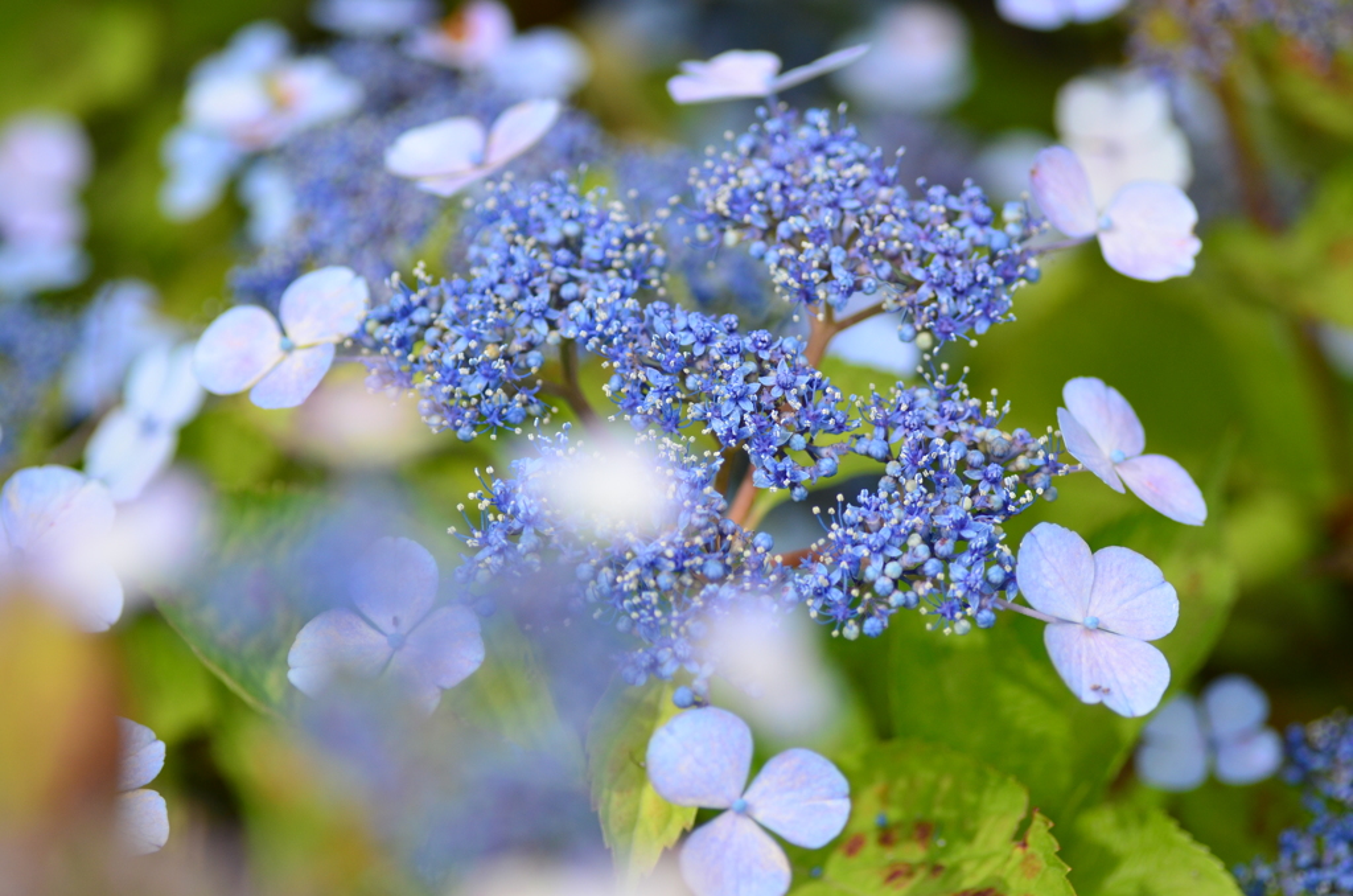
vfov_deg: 10.1
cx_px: 676
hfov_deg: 15.2
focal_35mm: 135
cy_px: 448
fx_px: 5063
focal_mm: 90
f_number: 3.2
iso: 320
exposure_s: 1/4000
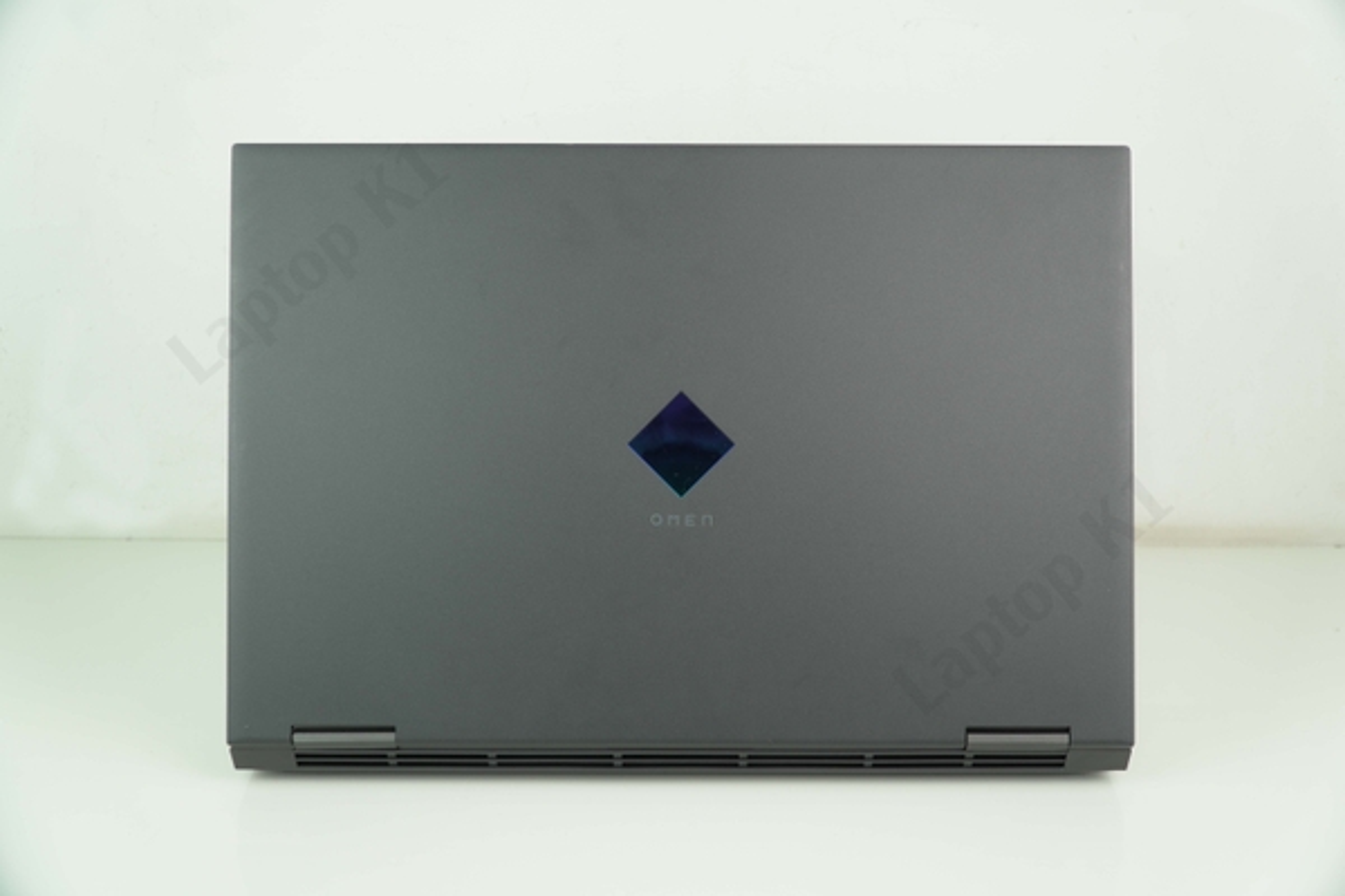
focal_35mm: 46
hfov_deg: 42.3
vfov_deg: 28.9
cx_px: 672
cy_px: 448
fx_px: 1737
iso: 100
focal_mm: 31
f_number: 4
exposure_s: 1/40
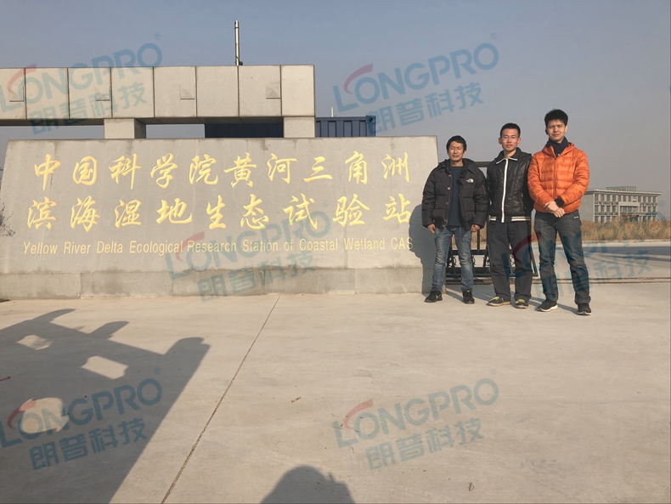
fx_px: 562
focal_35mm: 29
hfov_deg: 61.6
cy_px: 252
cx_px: 336
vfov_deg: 48.3
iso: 20
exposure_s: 1/2667
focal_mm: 3.99
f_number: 1.8
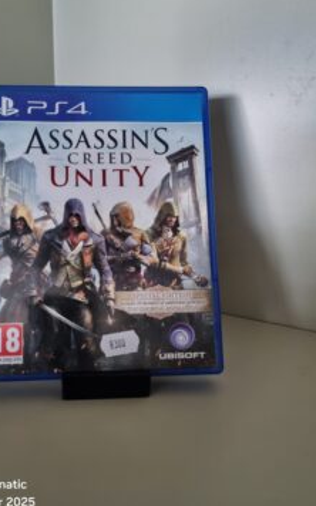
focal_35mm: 31
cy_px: 252
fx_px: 428
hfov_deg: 40.3
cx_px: 124
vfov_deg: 61.3
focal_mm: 5.4
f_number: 1.8
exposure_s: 1/50
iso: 640
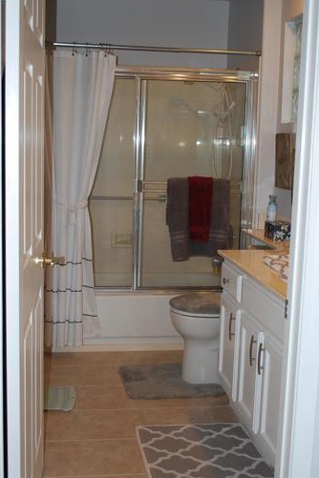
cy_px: 232
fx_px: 611
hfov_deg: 29.2
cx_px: 155
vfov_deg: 42.7
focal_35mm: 46
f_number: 4.2
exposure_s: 1/60
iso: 200
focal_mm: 24
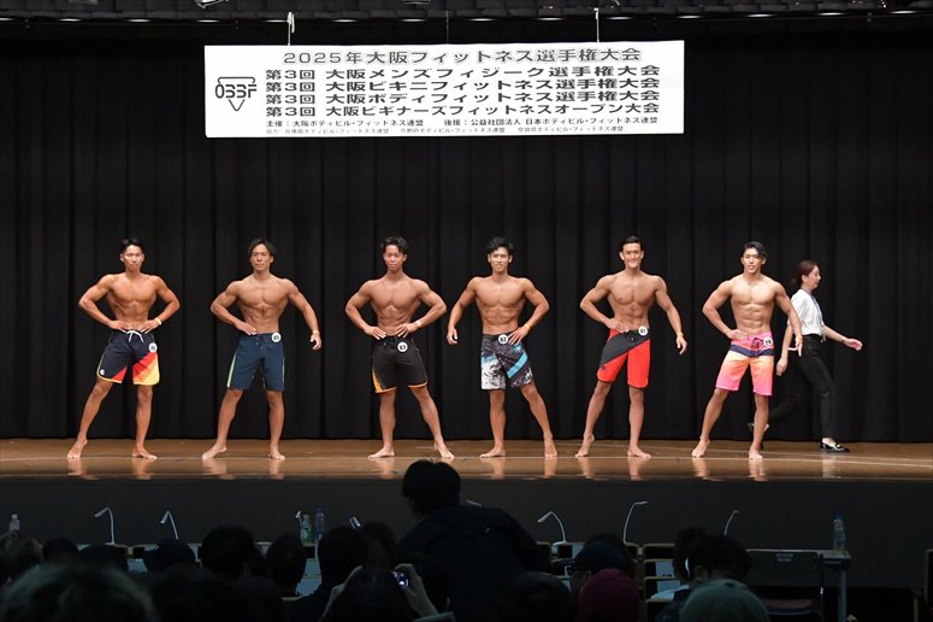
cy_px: 311
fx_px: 2409
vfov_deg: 14.7
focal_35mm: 93
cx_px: 466
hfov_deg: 21.9
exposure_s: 1/400
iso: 6400
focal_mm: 62
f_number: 5.6
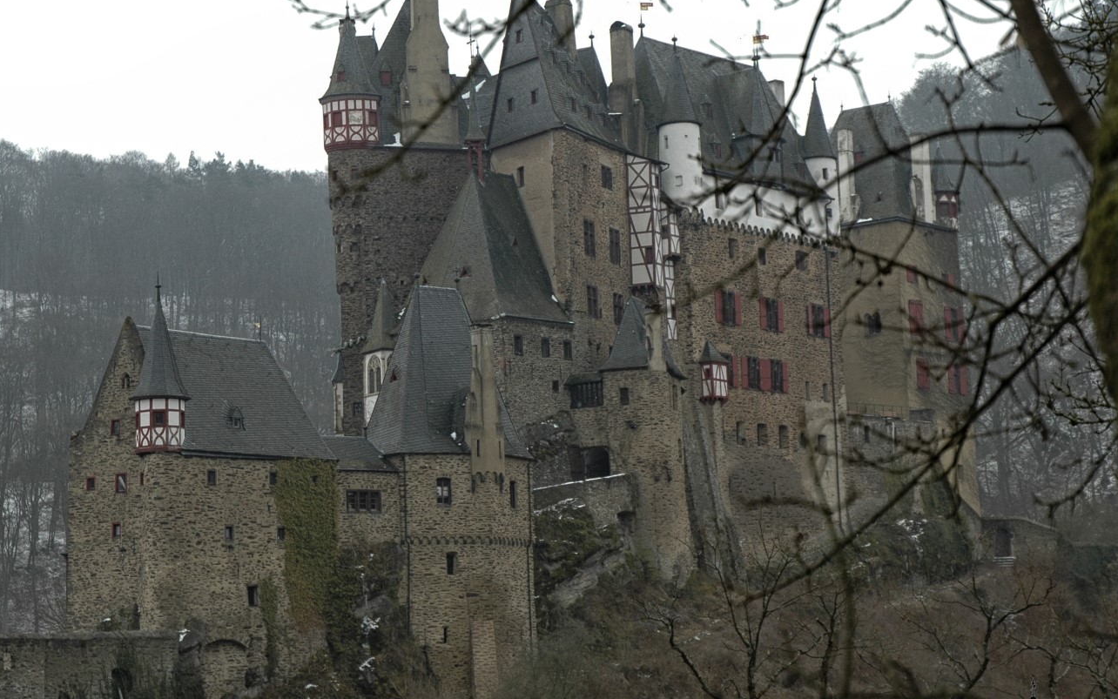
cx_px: 425
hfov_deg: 24.3
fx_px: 2590
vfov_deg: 15.4
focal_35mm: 85
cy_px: 340
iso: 200
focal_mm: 44
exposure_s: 1/125
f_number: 5.6
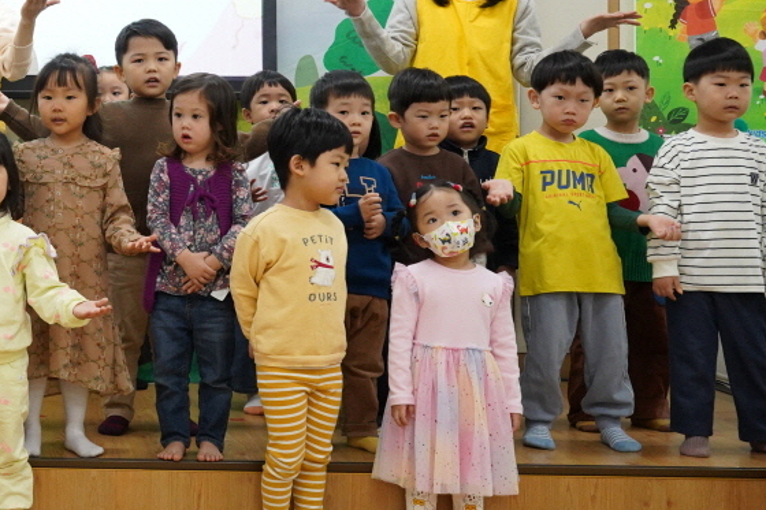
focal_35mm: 65
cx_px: -18
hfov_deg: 28.8
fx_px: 1383
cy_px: 147
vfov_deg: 20.8
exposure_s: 1/125
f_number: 5.6
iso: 2500
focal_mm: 28
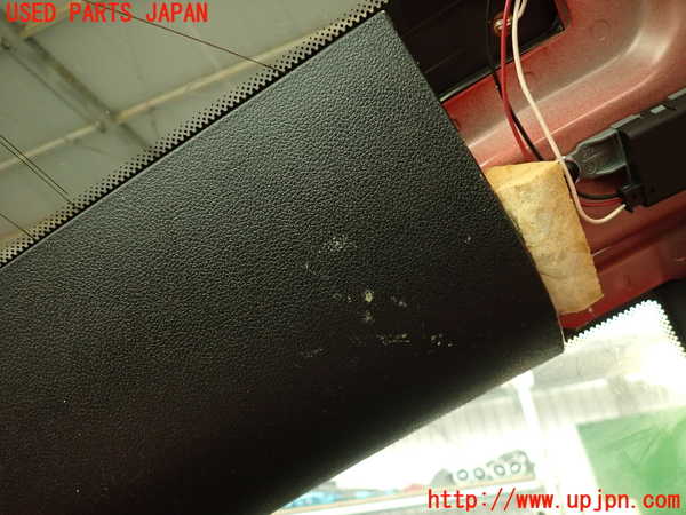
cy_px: 258
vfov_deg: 54.9
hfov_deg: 69.4
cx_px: 343
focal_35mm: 25
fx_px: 495
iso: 500
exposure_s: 1/30
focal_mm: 4.5
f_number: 2
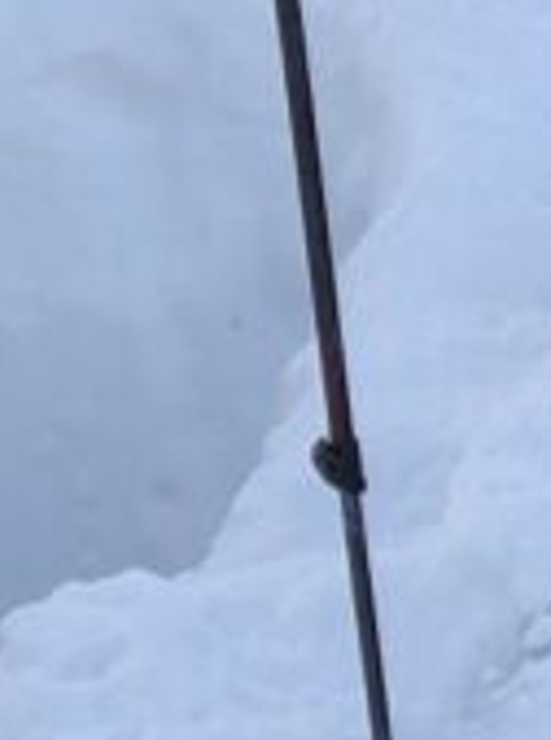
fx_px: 3622
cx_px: 1662
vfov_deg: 11.6
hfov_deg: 7.6
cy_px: 631
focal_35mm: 170
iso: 20
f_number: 1.8
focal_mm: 3.99
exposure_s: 1/245
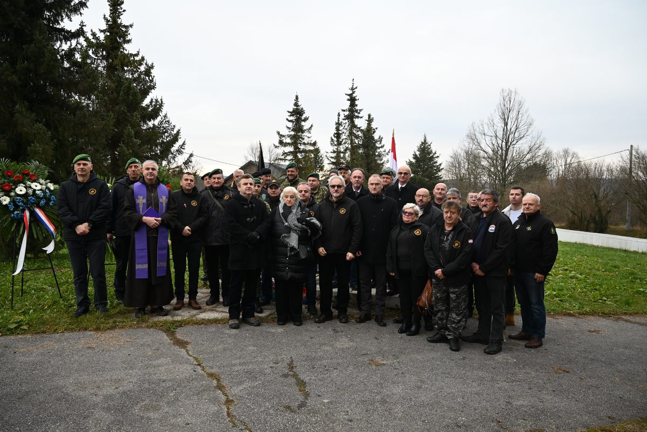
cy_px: 216
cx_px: 324
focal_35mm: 26
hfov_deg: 69.4
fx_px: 467
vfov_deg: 49.6
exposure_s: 1/250
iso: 360
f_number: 4
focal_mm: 26
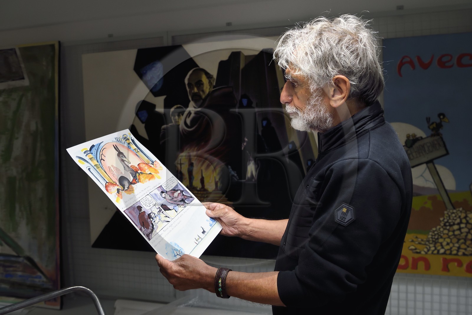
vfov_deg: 42.3
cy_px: 158
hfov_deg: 60.3
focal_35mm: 31
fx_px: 406
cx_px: 236
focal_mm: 31
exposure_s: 1/60
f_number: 6.3
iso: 1600
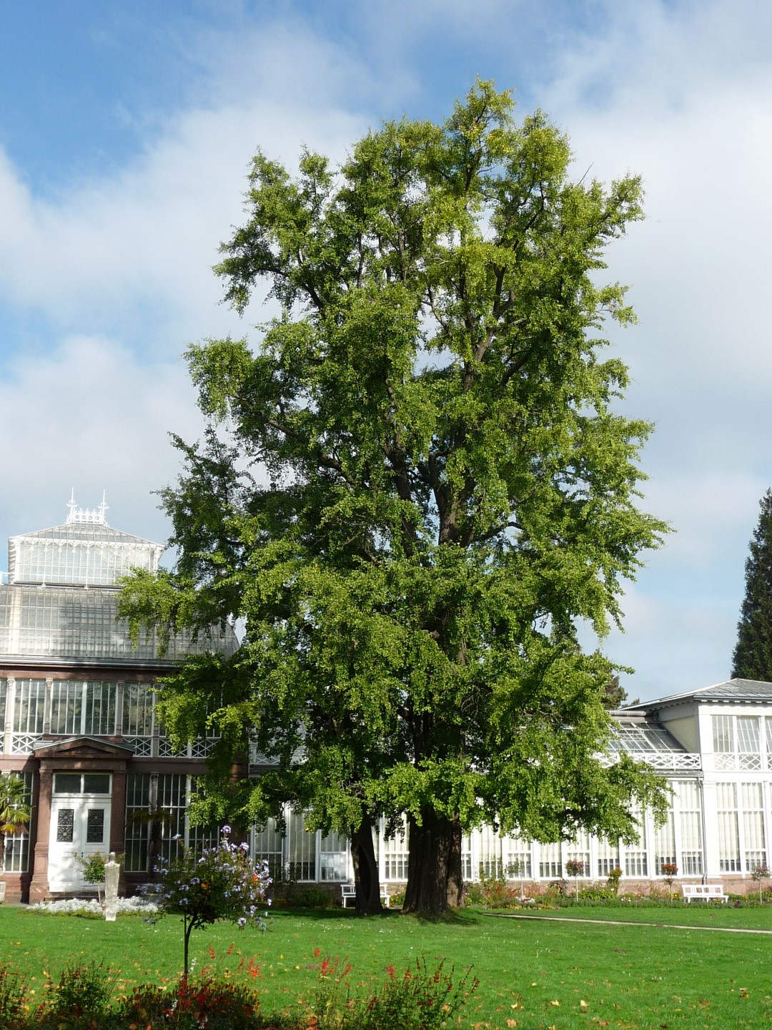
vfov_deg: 41.2
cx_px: 386
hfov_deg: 31.5
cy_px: 515
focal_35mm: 46
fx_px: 1368
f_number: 3.7
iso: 100
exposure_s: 1/800
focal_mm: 6
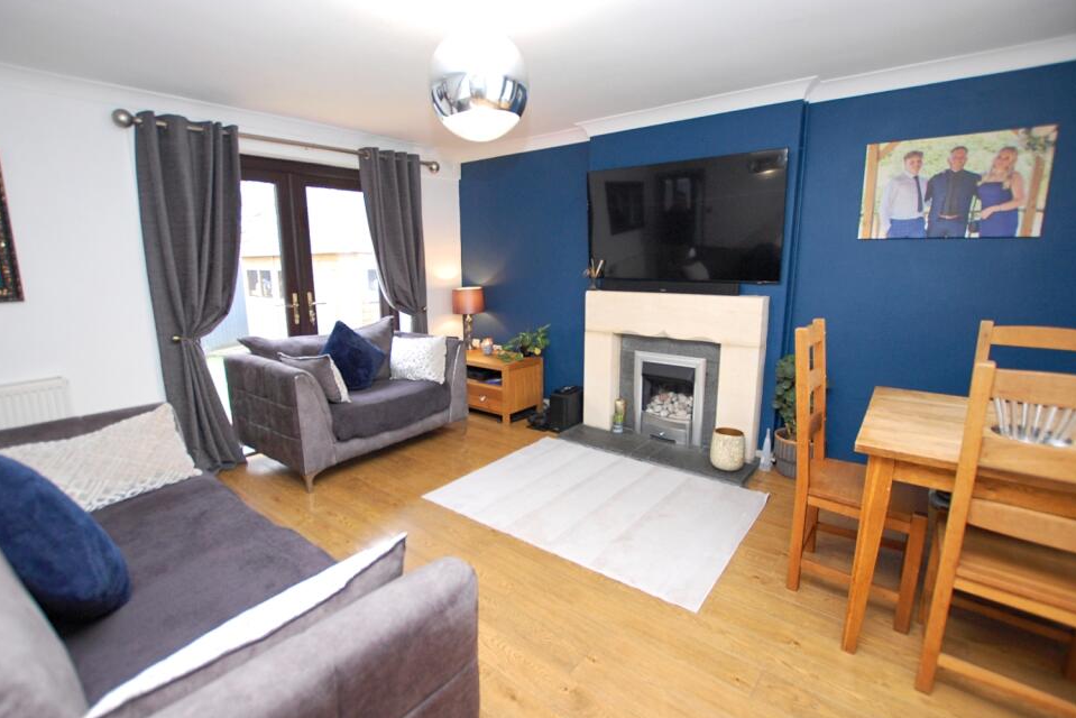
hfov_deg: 96.7
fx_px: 478
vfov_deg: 73.8
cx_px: 515
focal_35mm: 16
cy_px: 355
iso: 800
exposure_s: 1/30
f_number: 3.5
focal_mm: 10
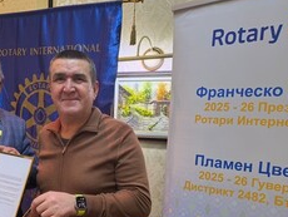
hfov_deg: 45.7
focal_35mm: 40
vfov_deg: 35.4
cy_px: 156
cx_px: 85
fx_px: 333
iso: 3200
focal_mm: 6.14
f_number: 1.65
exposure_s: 1/16.7
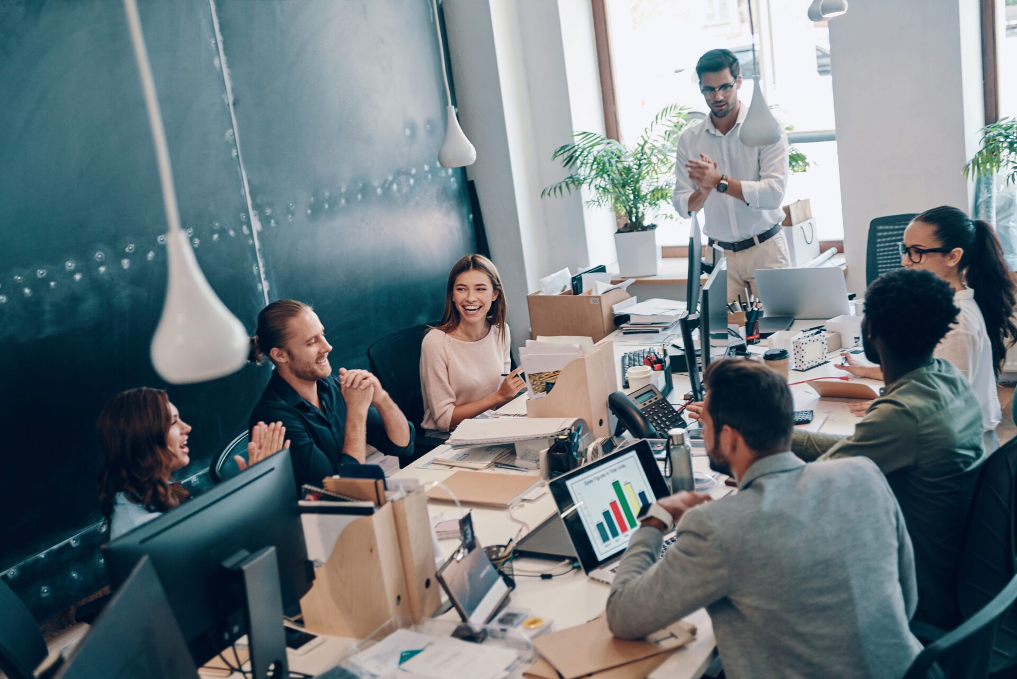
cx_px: 508
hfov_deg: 43.6
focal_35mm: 45
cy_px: 340
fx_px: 1271
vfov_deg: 29.9
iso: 400
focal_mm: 45
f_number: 2.8
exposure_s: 1/80
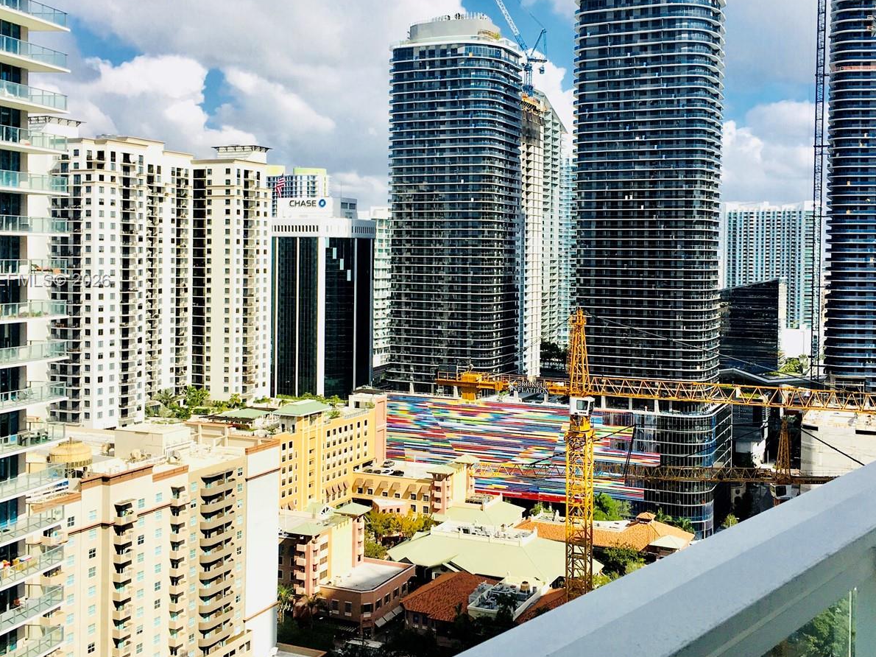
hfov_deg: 47.8
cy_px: 281
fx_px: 987
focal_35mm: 39
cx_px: 470
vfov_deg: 36.7
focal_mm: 4.15
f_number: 2.2
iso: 25
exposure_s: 1/2481
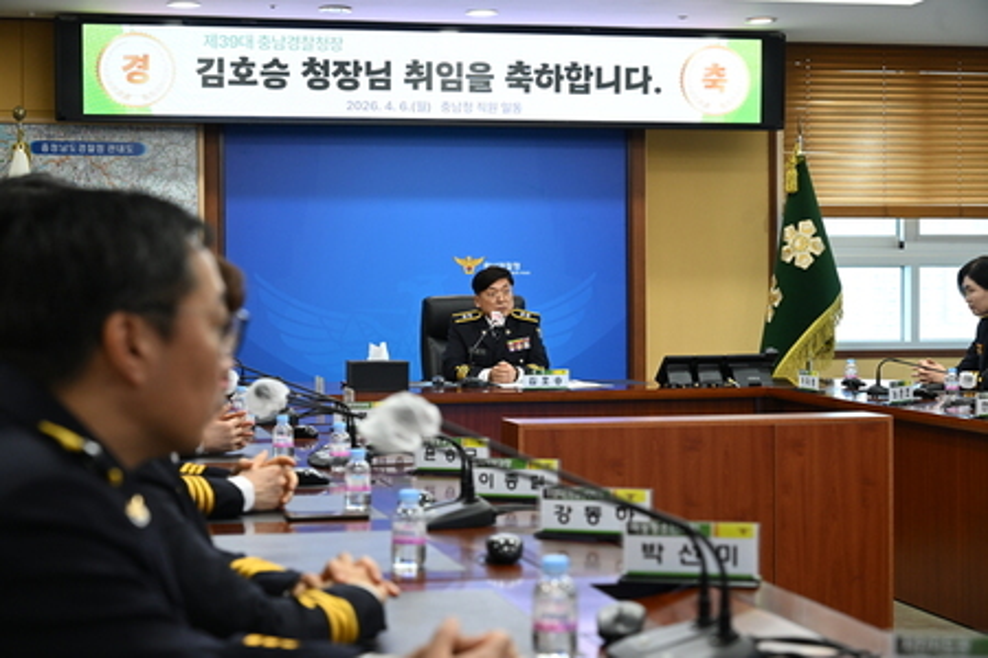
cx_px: 494
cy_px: 329
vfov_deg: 20.9
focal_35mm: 65
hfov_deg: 31.0
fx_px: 1784
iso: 1250
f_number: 5
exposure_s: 1/160
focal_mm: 65
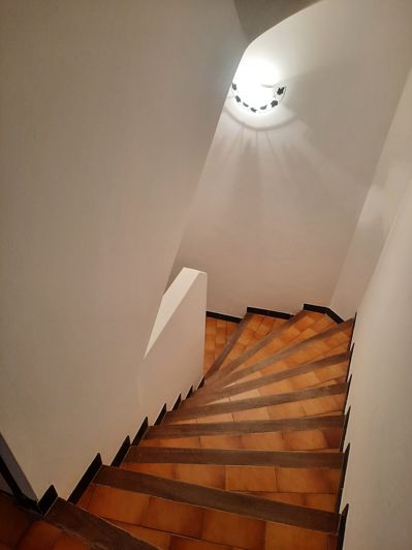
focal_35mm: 25
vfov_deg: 69.4
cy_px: 275
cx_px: 206
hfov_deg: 54.9
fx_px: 397
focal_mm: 4.6
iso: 250
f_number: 2
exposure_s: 1/50
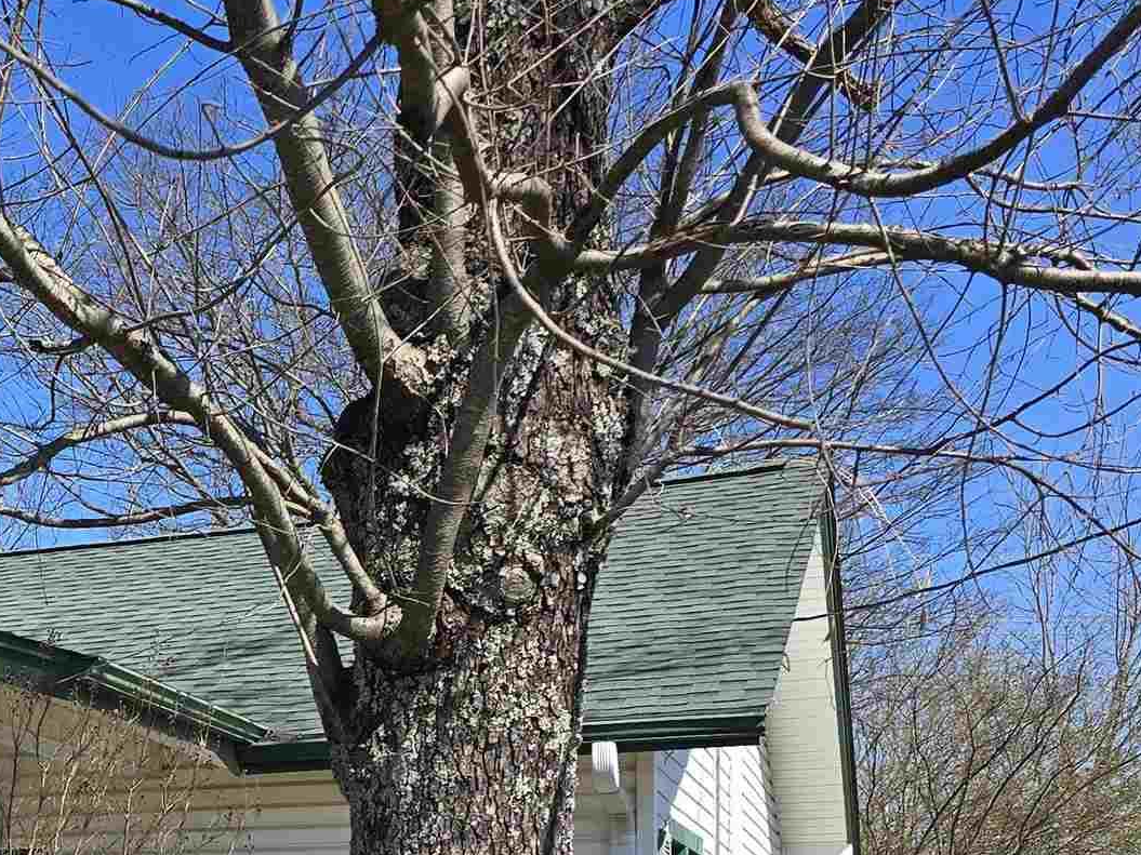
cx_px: -326
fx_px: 2208
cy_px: 934
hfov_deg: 25.2
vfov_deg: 20.9
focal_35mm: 67
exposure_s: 1/596
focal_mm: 6.3
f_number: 1.7
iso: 12
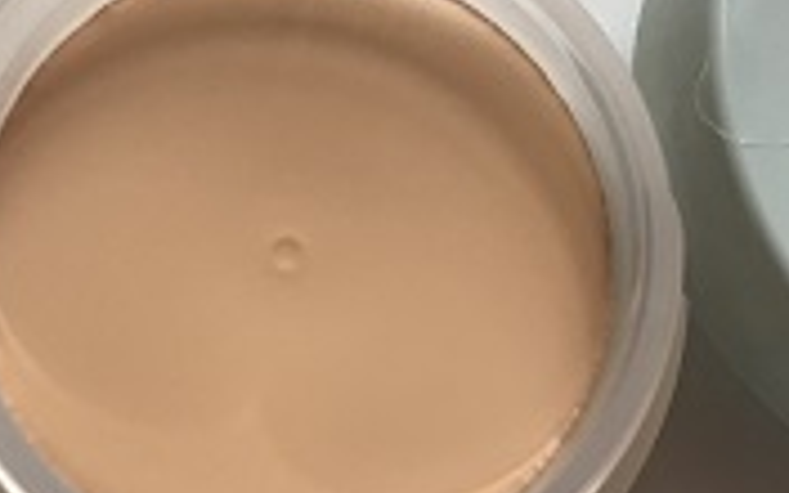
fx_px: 1462
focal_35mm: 68
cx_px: 430
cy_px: 262
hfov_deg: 30.2
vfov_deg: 19.1
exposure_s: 1/30
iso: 32
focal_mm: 3.99
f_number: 1.8
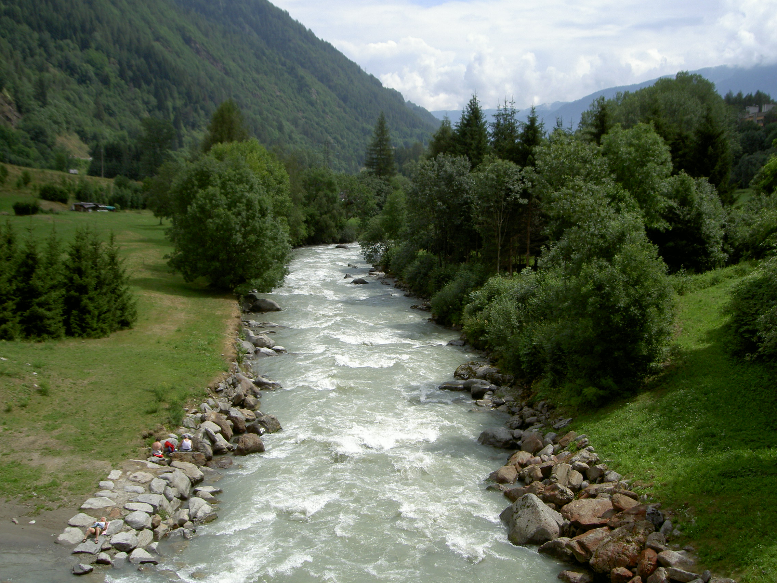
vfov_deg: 36.8
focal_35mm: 39
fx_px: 875
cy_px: 292
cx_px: 388
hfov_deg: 47.9
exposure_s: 1/640
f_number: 4.7
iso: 50
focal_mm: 8
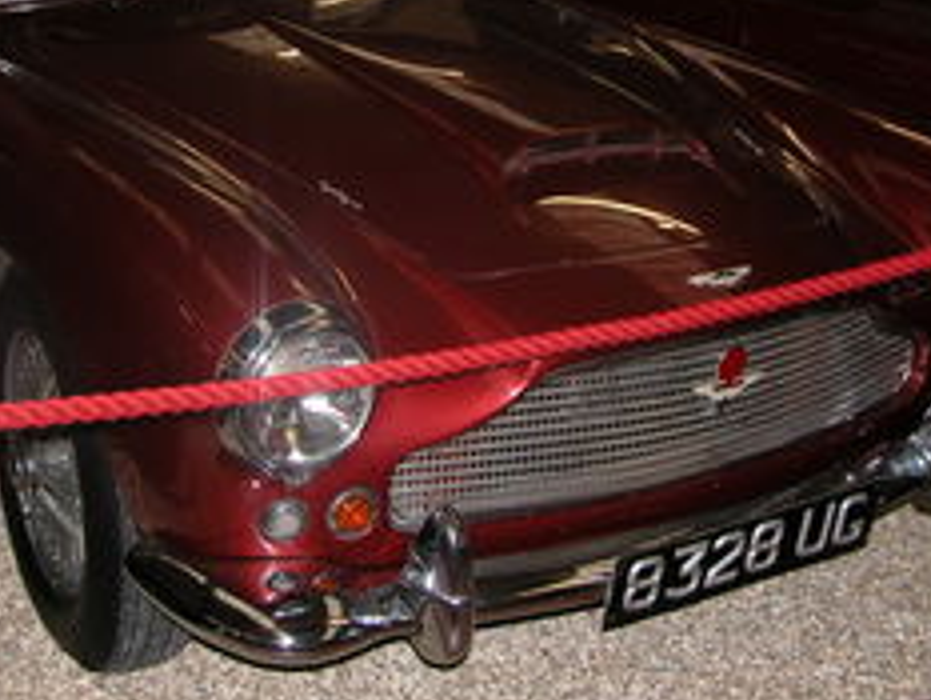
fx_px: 1615
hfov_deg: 32.1
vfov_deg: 24.2
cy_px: 196
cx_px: 368
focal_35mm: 60
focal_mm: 8.9
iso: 100
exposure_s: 1/60
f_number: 2.8
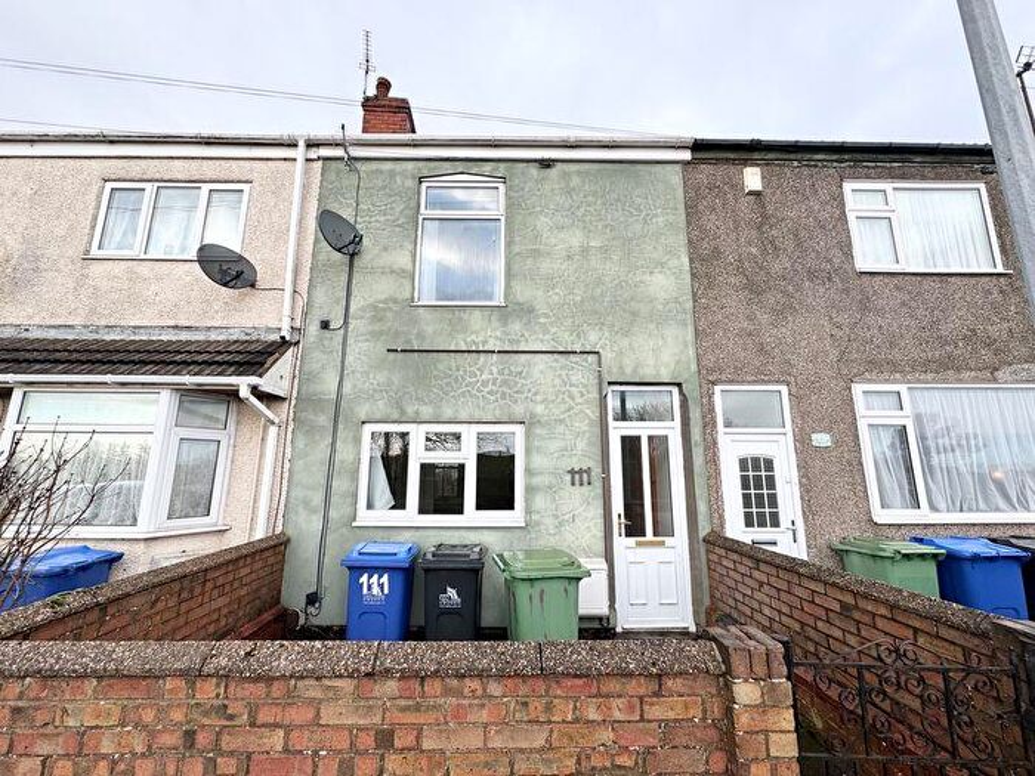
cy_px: 388
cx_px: 518
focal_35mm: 14
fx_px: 419
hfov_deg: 102.1
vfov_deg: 85.7
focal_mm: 2.22
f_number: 2.2
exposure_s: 1/267
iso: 40
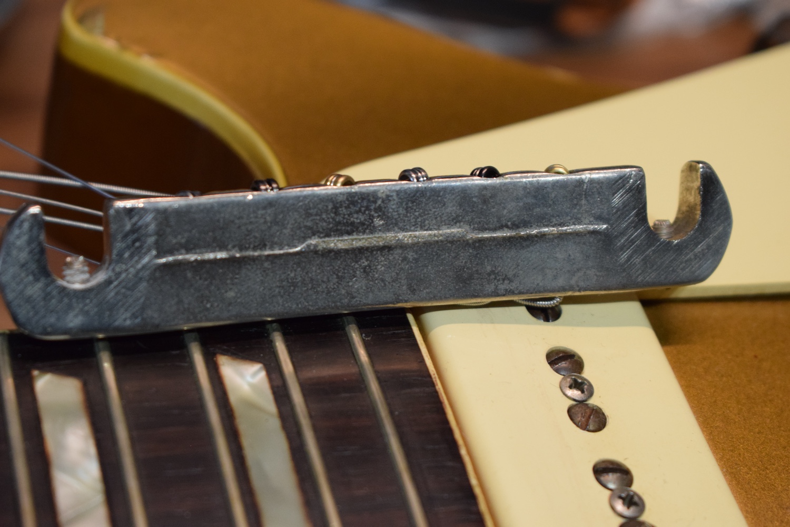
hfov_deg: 24.6
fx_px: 1810
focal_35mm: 82
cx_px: 395
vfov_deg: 16.6
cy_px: 264
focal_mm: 55
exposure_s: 1/125
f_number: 5.6
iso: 2000
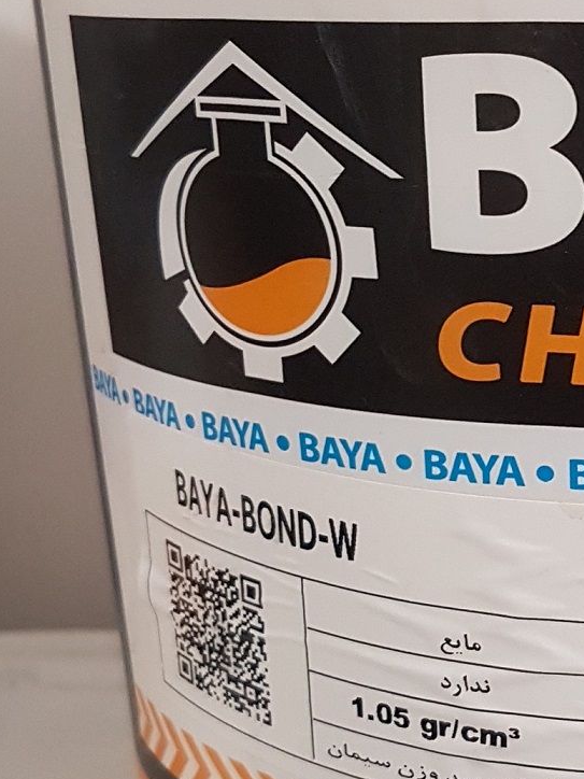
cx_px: 618
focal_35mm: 71
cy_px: 395
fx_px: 1597
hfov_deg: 19.9
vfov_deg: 27.4
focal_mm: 4.2
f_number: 1.7
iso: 200
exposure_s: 1/50
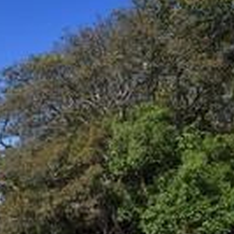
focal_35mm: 83
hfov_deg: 19.6
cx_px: -48
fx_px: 635
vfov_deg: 20.3
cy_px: 227
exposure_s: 1/500
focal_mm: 31
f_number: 11
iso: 200
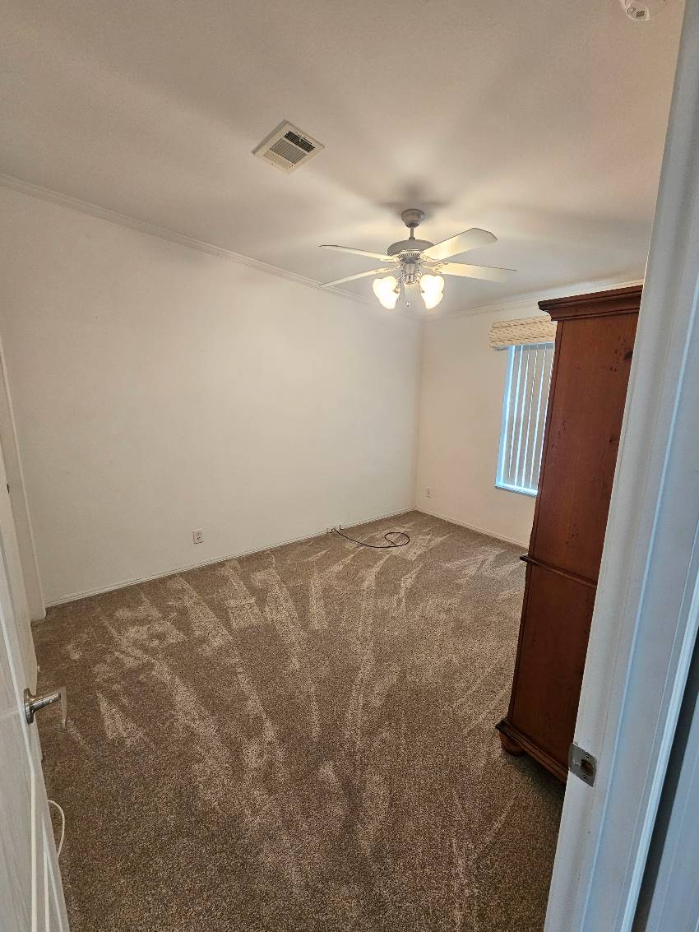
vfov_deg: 106.2
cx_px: 350
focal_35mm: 13
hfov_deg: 89.9
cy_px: 466
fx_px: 350
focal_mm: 2.2
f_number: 2.2
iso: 160
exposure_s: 1/60
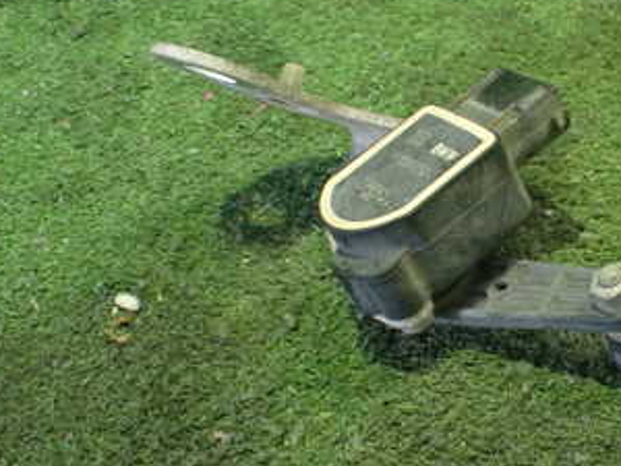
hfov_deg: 31.1
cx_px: 526
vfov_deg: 24.4
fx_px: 1076
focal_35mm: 60
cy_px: 253
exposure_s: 1/30
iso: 1000
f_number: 2.3
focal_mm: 5.4
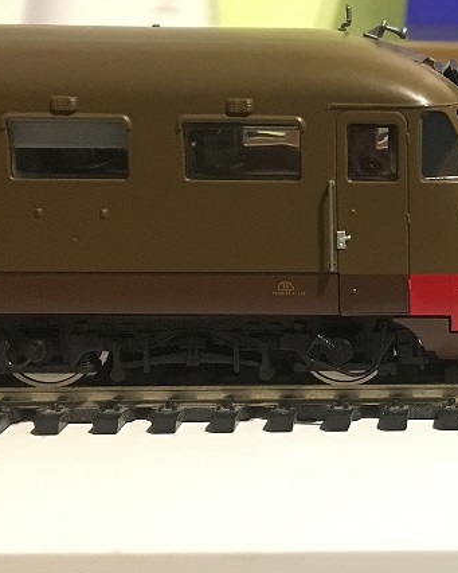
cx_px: 552
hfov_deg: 21.2
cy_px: 223
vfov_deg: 28.2
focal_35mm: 67
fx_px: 1135
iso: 320
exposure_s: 1/17
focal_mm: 4.15
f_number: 2.2
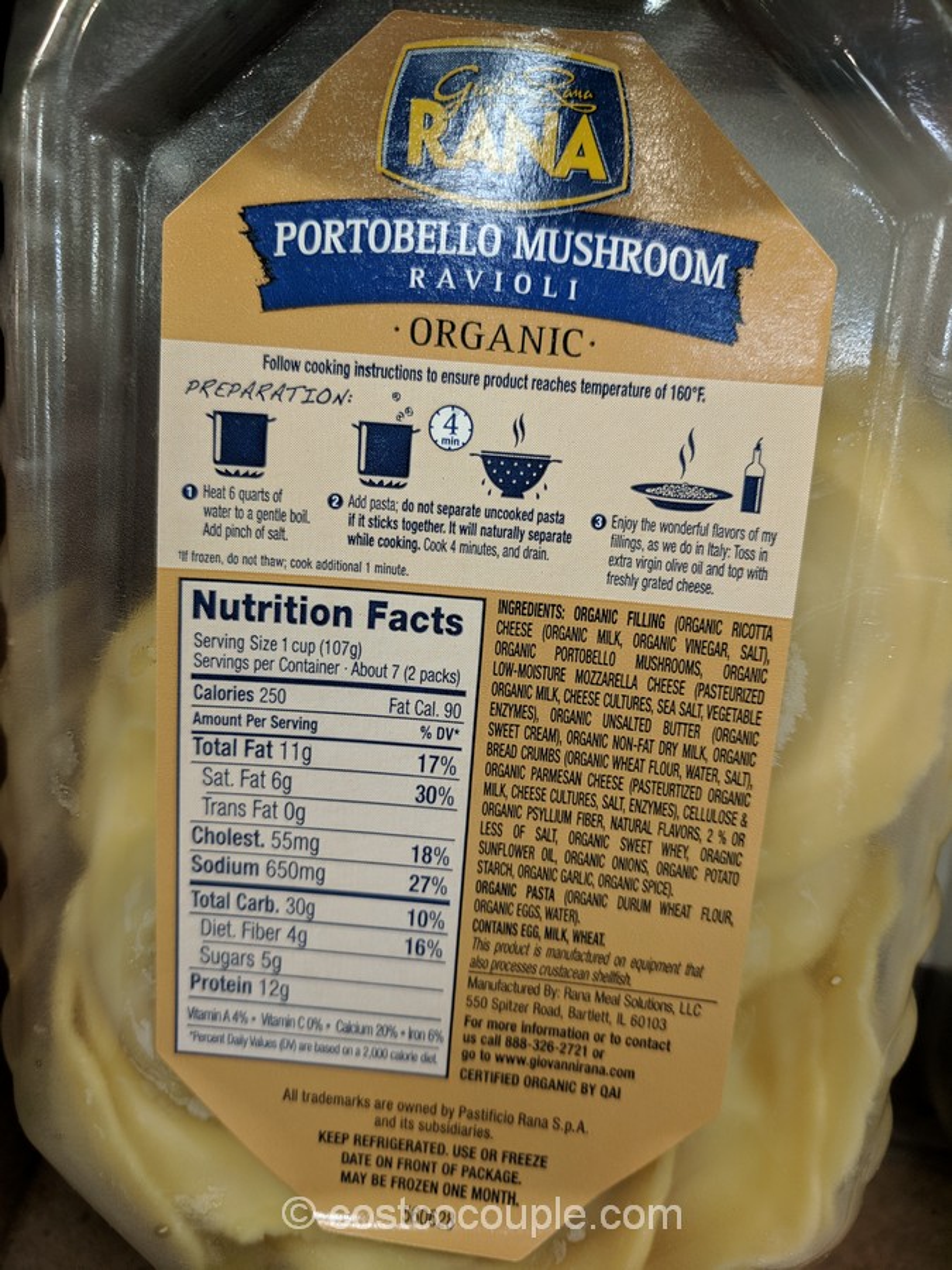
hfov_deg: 53.1
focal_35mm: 26
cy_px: 635
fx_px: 953
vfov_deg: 67.3
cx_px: 476
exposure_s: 1/120
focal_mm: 4.67
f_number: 2
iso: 78
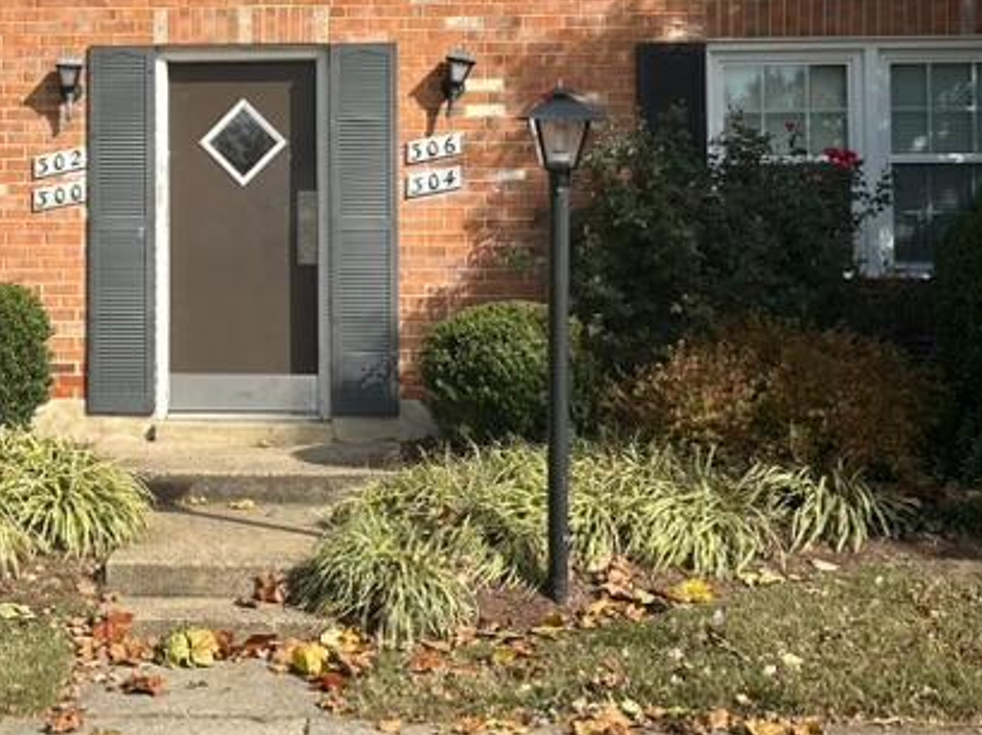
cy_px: 170
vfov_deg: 24.1
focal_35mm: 60
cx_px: 170
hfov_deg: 31.2
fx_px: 1701
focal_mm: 6.86
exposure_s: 1/4184
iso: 80
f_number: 1.78
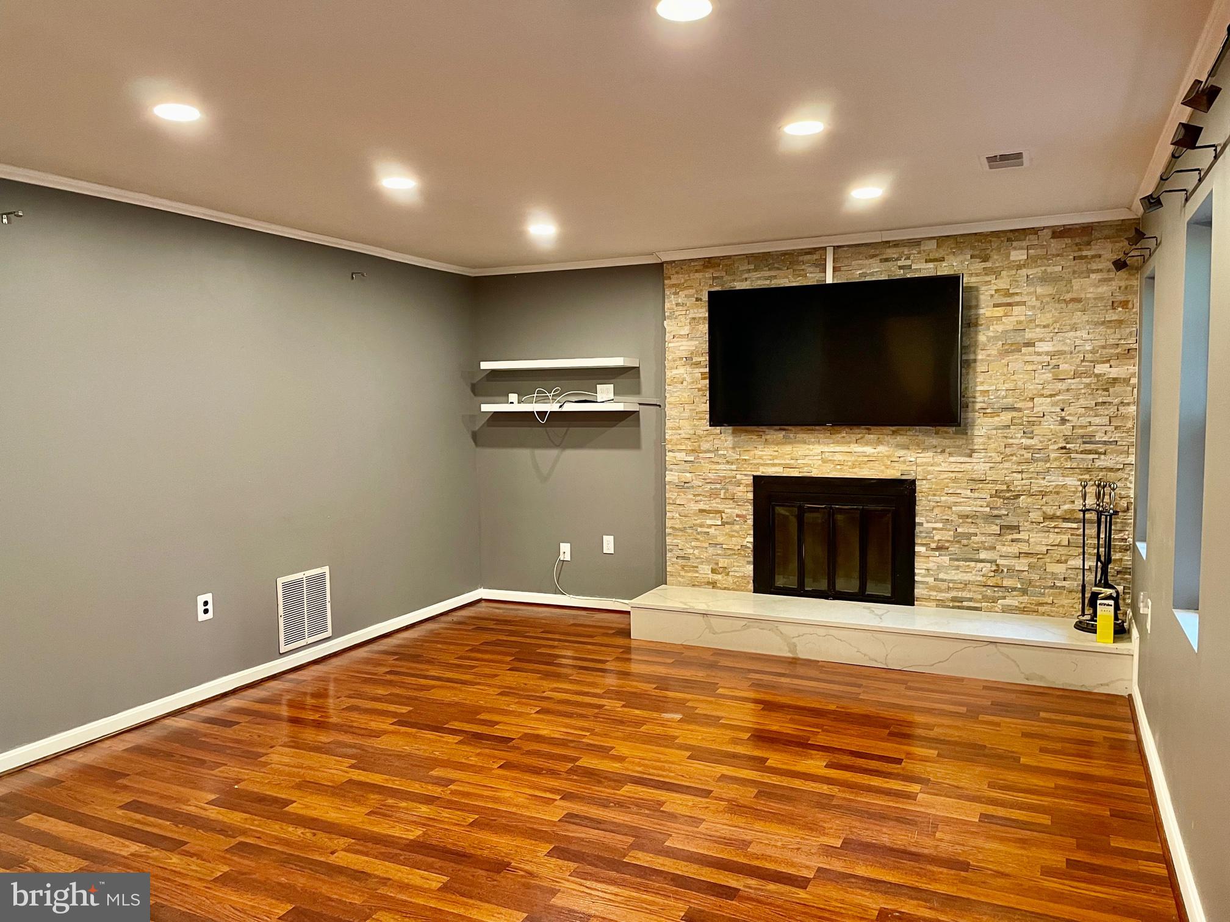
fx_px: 924
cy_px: 461
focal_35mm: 26
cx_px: 615
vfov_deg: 53.1
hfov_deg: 67.3
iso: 250
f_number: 1.6
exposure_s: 1/60
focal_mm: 4.2
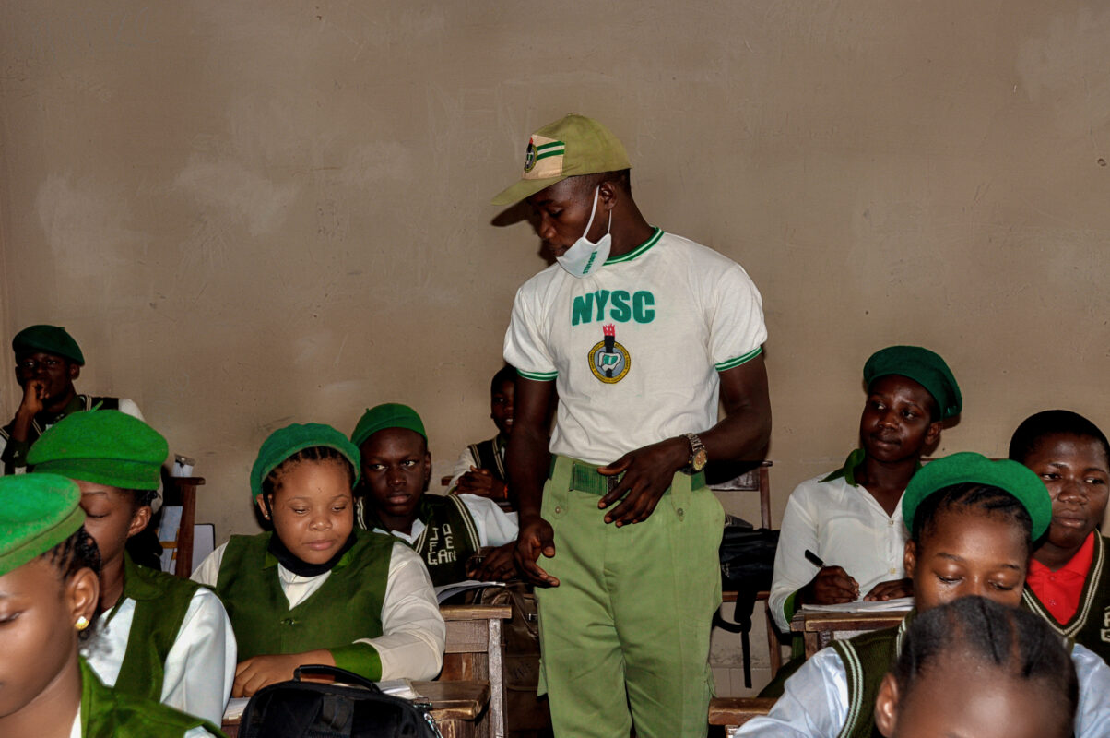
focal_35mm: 66
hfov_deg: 30.5
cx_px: 555
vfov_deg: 20.6
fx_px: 2033
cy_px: 369
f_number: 6.3
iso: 400
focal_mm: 44
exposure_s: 1/200
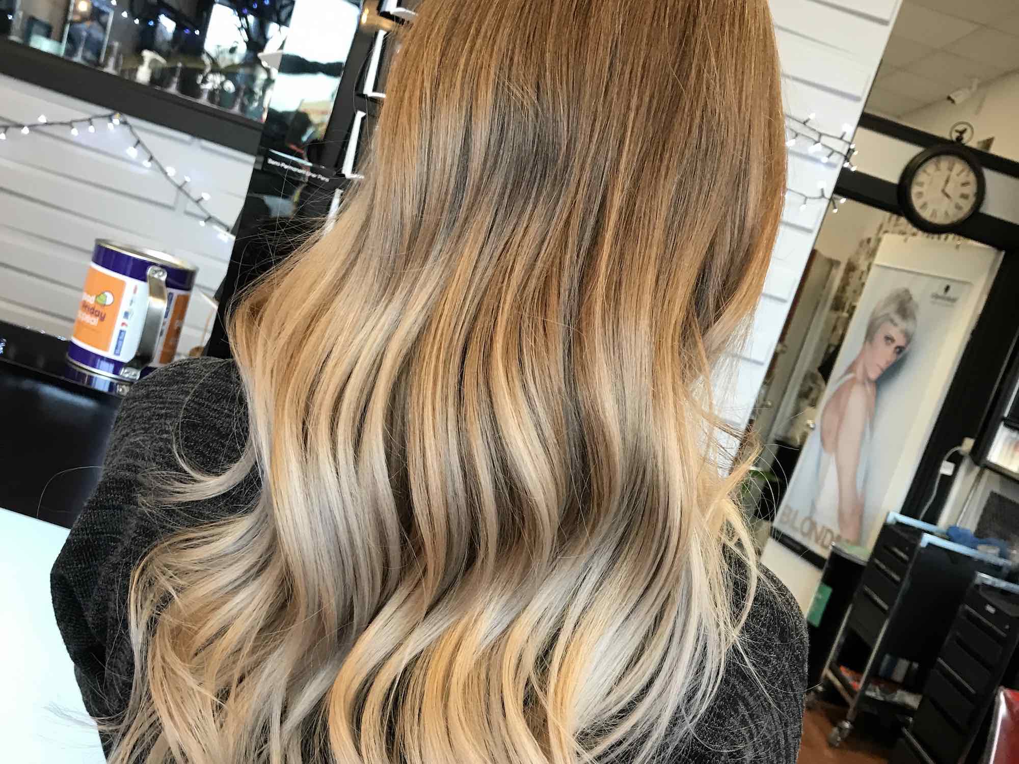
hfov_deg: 63.4
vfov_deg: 49.7
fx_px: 824
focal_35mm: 28
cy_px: 382
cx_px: 510
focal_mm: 3.99
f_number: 1.8
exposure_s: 1/25
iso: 40
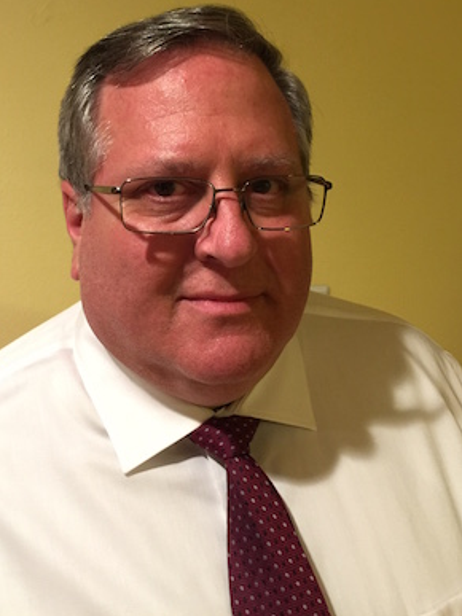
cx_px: 225
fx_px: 534
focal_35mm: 30
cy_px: 307
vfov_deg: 60.0
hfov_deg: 46.8
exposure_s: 1/15
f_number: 2.2
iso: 125
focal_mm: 4.15
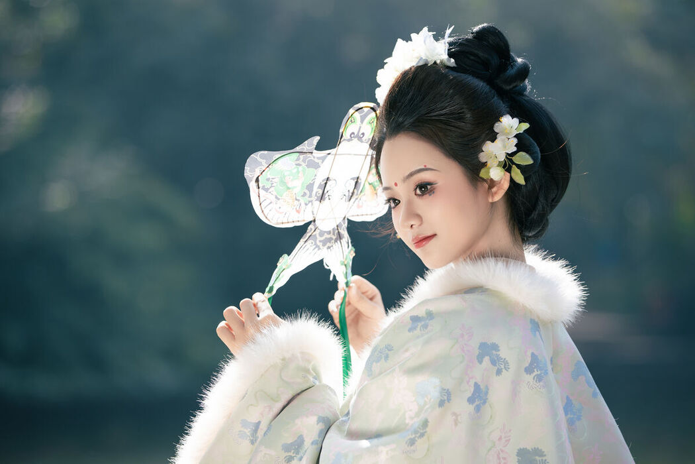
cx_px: 348
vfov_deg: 10.5
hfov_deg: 15.8
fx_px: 2510
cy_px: 232
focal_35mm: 130
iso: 100
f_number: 3.5
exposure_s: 1/400
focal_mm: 130
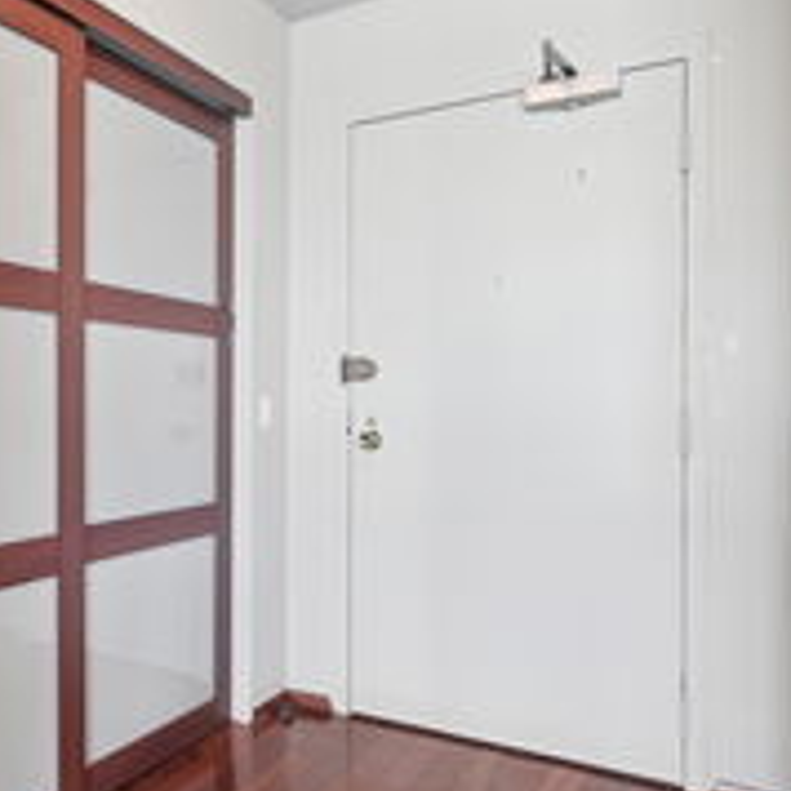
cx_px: 62
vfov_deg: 51.1
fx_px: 827
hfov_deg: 45.7
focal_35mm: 32
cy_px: 415
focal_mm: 14
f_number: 9.5
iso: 200
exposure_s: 1/3
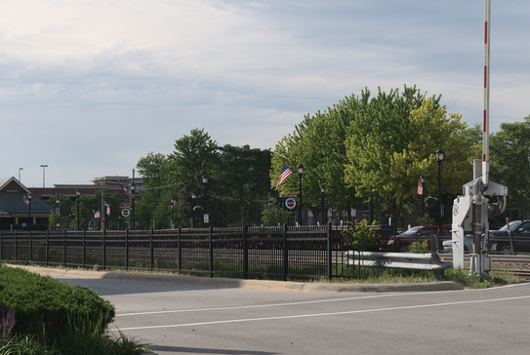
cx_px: 202
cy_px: 118
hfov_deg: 17.5
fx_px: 1721
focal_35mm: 117
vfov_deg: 11.8
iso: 140
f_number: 10
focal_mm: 55
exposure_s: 1/250
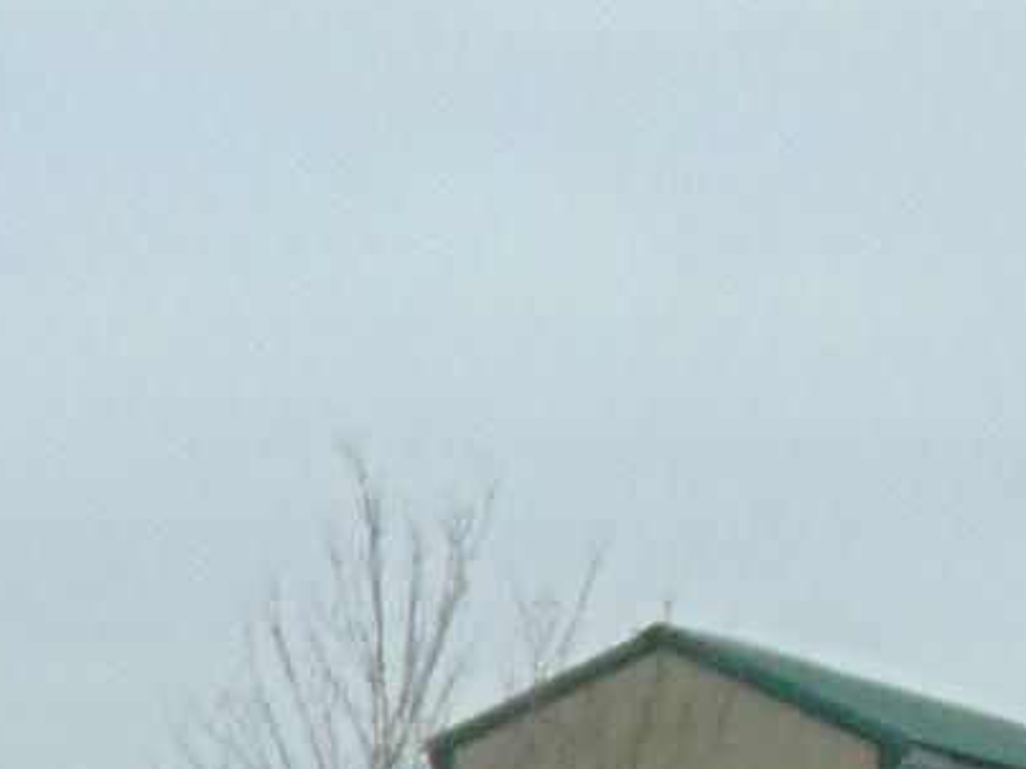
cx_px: -891
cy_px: 1406
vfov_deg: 5.8
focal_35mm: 251
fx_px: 7437
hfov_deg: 7.6
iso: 80
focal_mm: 6.9
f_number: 3.3
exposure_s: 1/160
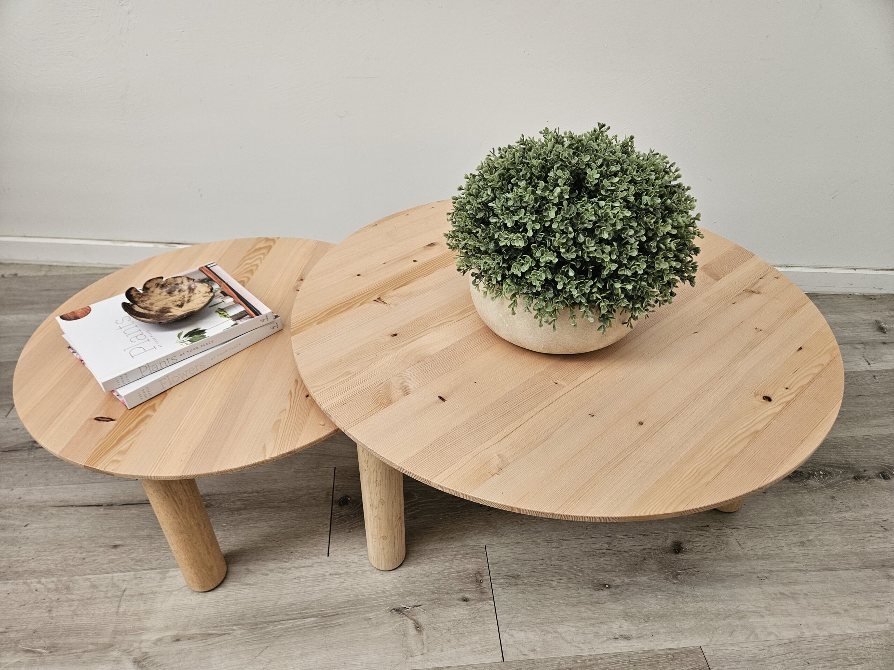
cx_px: 447
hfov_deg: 73.9
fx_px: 594
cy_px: 335
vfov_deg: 58.9
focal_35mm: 23
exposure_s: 1/100
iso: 250
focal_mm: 5.4
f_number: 1.8
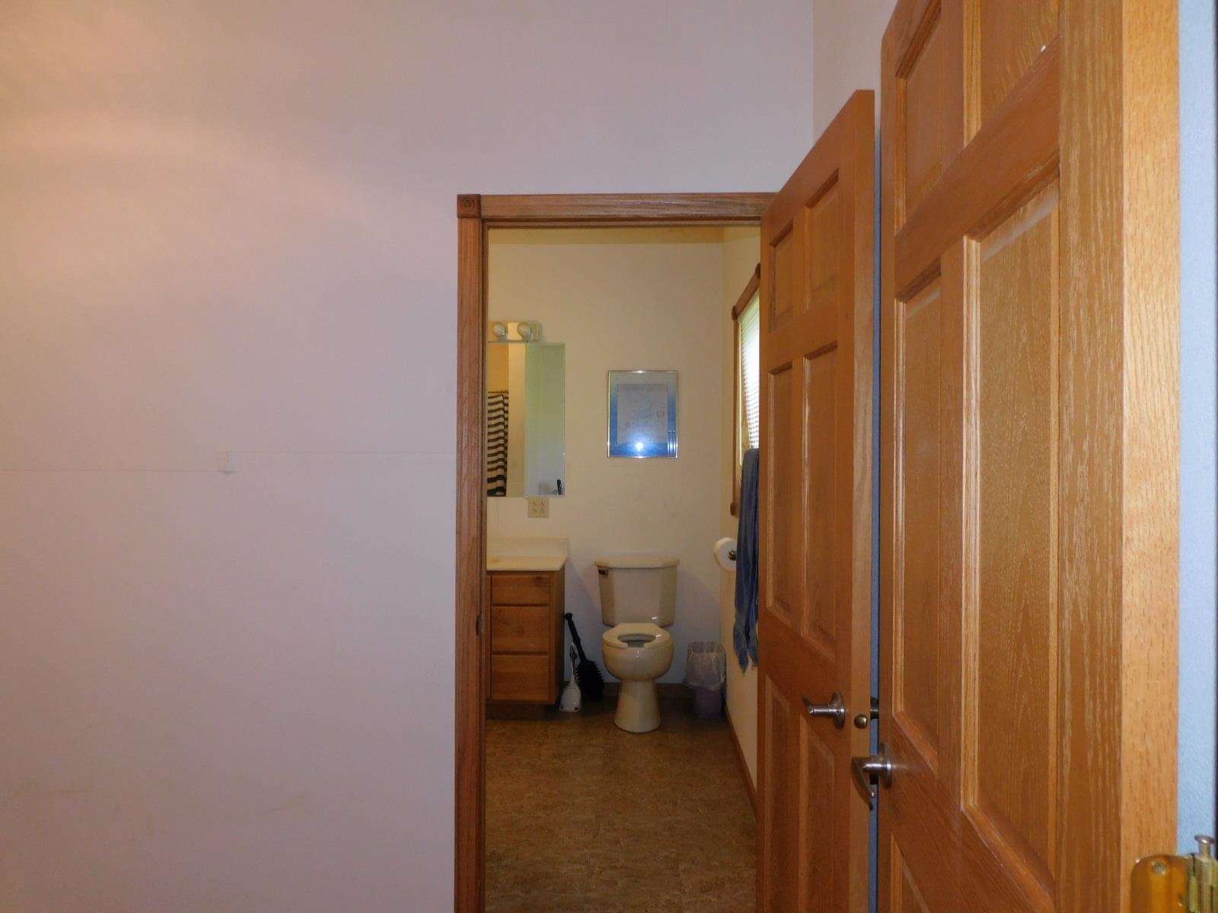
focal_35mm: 24
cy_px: 456
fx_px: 844
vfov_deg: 56.8
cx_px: 609
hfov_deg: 71.6
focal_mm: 4.3
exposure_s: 1/30
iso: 200
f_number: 3.3
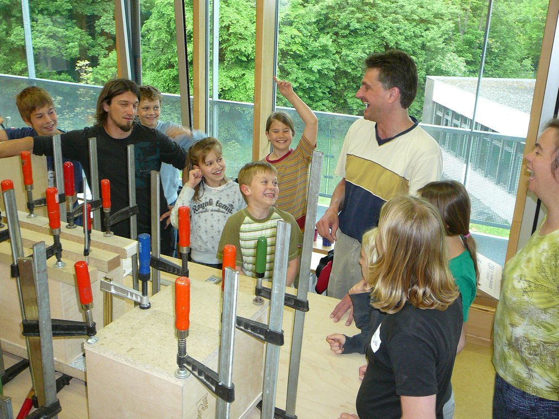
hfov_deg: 52.6
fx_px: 565
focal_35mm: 35
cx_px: 280
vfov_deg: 40.7
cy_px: 210
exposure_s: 1/30
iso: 160
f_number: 2.8
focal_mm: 5.2
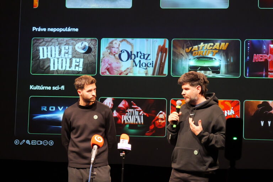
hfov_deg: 27.0
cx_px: 136
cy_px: 91
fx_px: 569
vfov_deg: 18.2
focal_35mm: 75
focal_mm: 32
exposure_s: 1/50
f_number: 5.7
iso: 6400
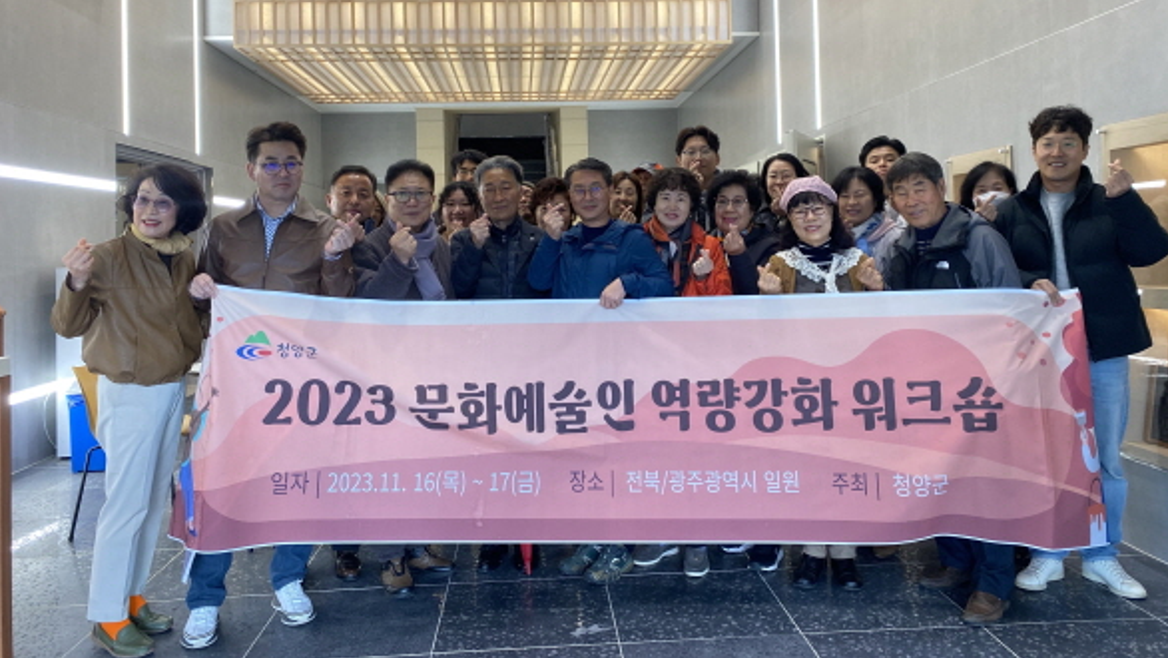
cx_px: 580
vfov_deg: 39.7
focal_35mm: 29
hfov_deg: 66.1
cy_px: 219
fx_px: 898
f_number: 1.8
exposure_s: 1/120
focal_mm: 4.25
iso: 100
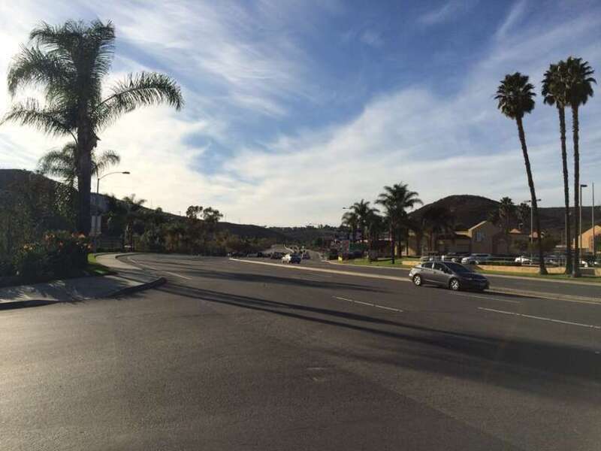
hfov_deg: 61.7
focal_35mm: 29
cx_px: 300
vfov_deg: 48.2
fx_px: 503
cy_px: 226
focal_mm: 4.15
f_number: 2.2
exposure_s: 1/5128
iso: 40
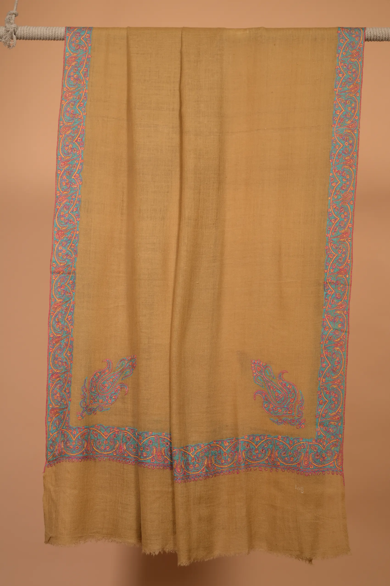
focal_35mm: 59
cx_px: 195
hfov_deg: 23.0
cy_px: 293
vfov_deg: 33.9
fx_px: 959
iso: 125
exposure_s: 1/200
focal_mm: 59
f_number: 6.3
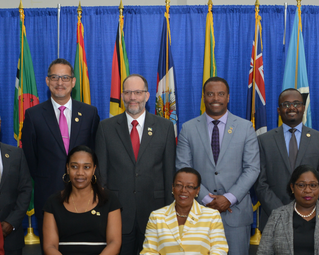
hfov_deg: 27.4
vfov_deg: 21.6
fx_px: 652
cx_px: 212
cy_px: 240
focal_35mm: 69
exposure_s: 1/60
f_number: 5.6
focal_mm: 28
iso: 560
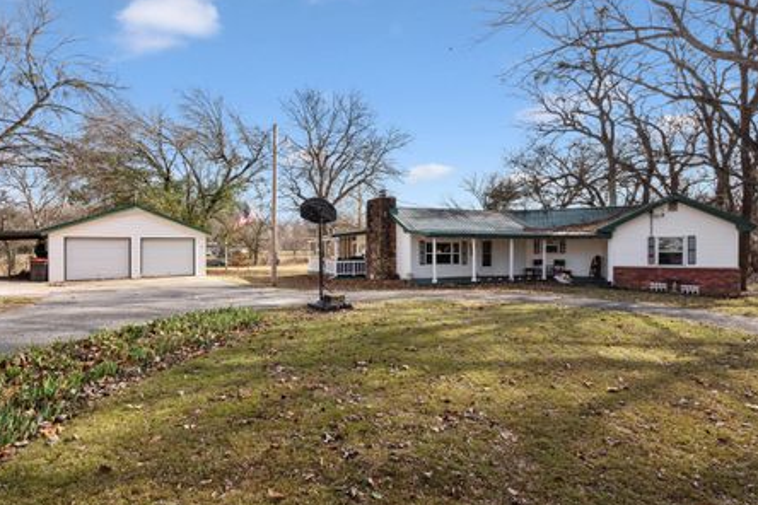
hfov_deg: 89.9
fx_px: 379
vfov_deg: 67.3
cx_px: 352
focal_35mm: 18
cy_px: 236
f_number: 9
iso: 250
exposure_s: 1/125
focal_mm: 16
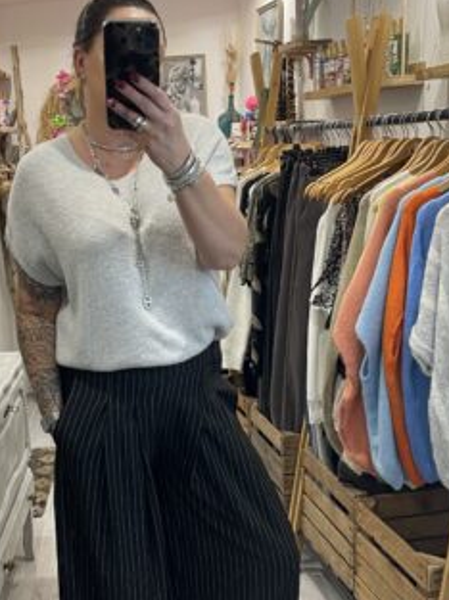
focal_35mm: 32
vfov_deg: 56.3
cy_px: 372
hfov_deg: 43.8
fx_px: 555
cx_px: 178
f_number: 1.6
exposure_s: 1/50
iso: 100
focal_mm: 5.1
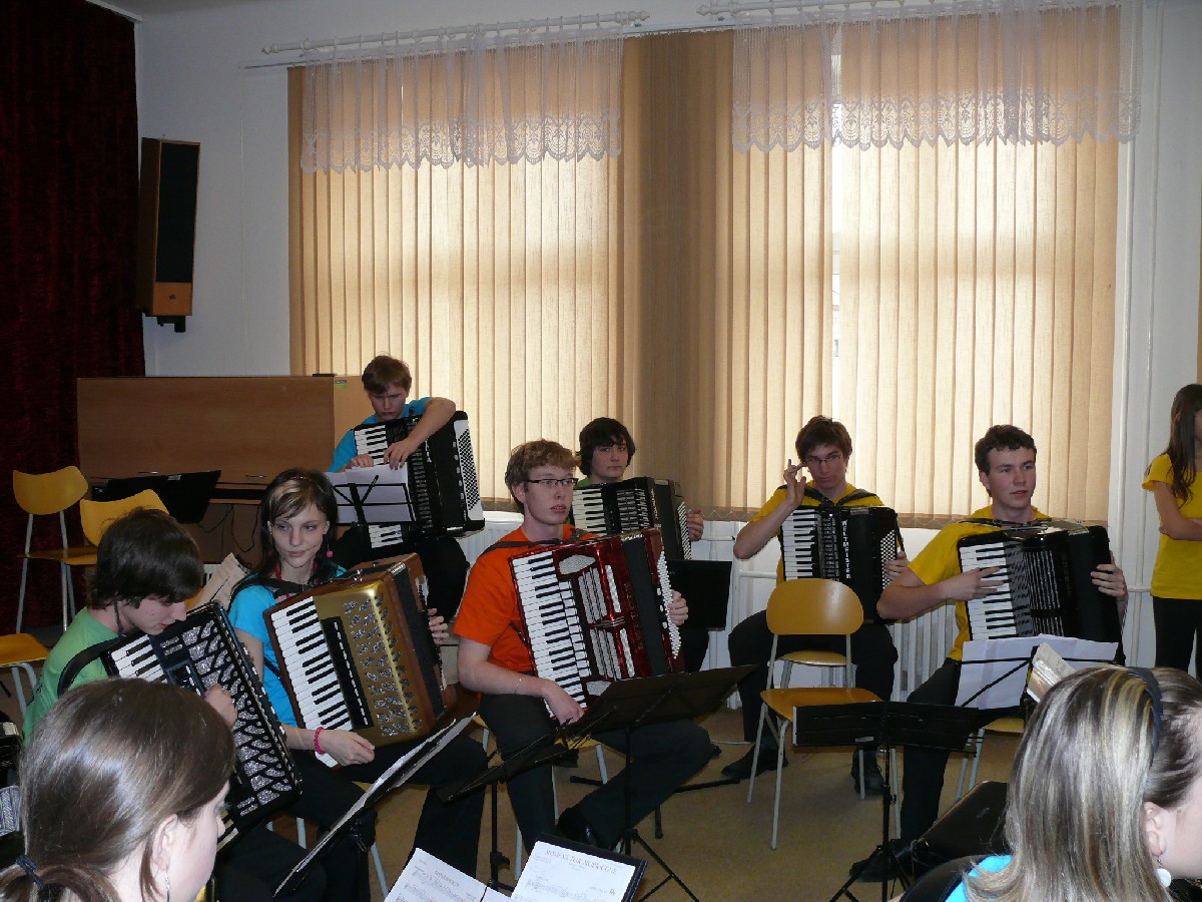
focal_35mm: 35
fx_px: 1215
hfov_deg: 52.6
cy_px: 451
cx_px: 601
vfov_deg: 40.7
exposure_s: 1/125
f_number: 3.2
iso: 200
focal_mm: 7.4
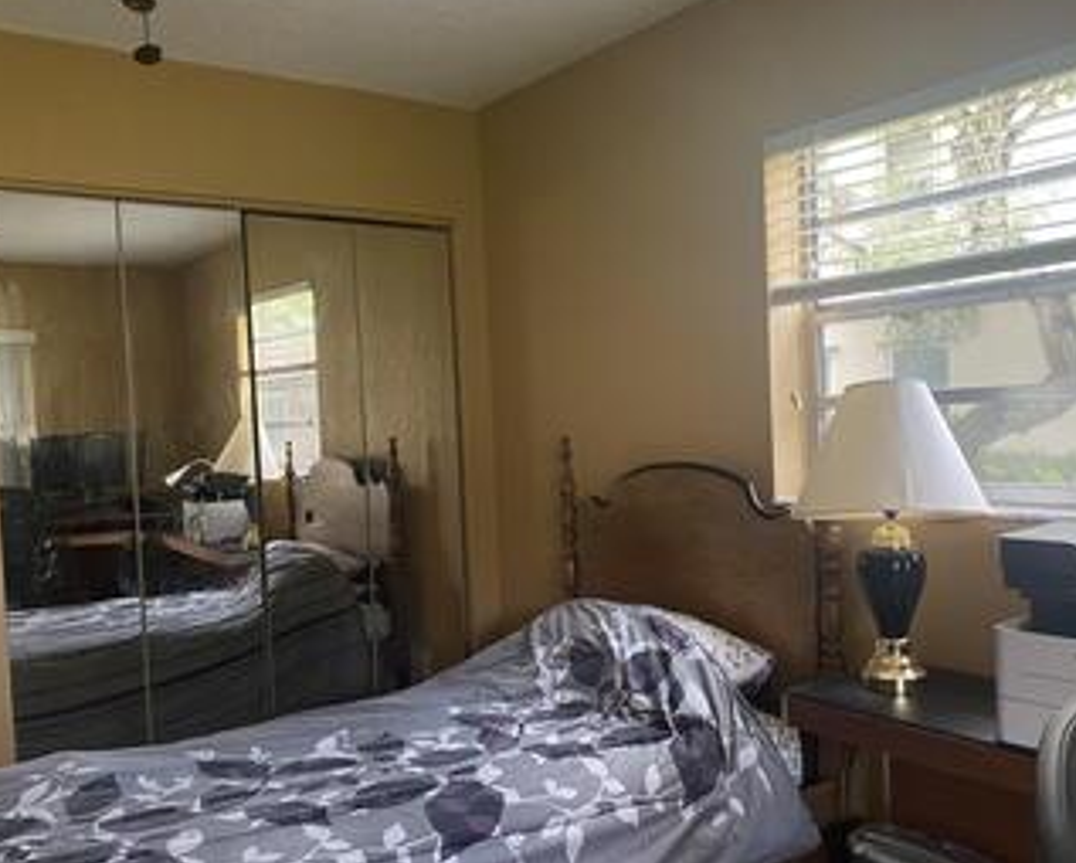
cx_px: 546
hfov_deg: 55.6
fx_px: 1020
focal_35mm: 32
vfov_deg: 45.8
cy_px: 462
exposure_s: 1/60
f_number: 1.8
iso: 125
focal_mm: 4.25
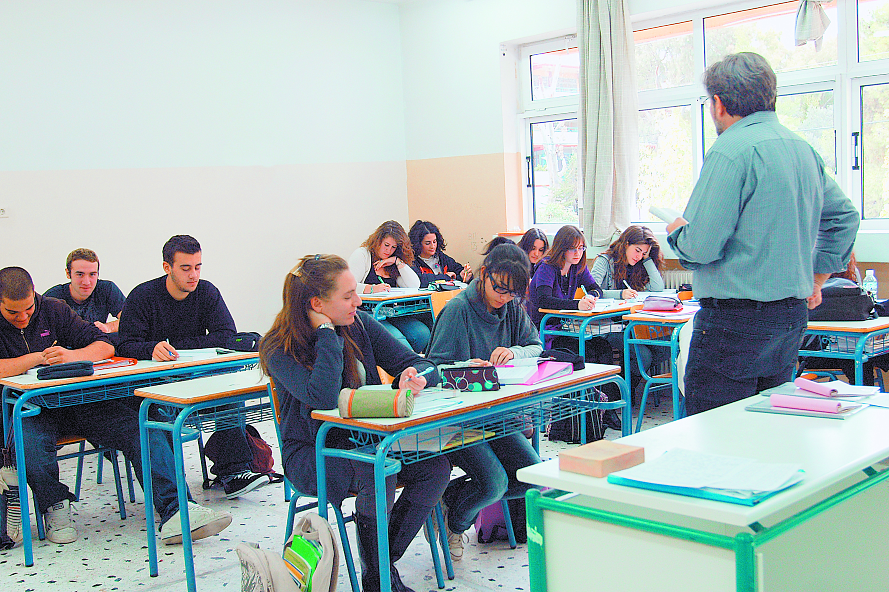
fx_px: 962
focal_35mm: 39
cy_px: 296
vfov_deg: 34.2
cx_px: 444
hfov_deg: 49.6
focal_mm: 26
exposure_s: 1/60
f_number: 4
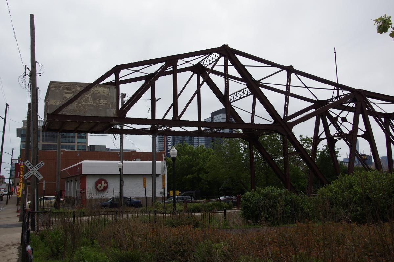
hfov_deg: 53.1
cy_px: 131
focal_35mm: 36
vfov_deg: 36.9
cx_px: 197
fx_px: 394
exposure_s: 1/640
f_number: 8
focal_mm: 24
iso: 100
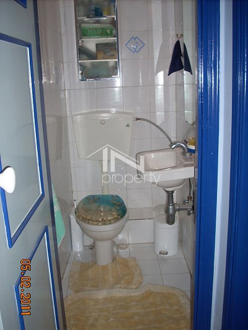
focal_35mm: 37
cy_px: 165
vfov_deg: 50.1
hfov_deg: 38.7
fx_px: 353
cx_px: 124
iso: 64
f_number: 2.8
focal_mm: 6.2
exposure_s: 1/60
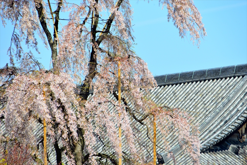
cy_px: 82
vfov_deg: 4.6
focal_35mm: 300
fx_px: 2059
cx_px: 124
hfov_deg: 6.9
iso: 400
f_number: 10
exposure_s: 1/400
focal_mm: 300
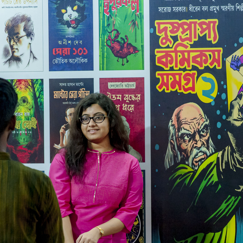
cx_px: 125
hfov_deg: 12.2
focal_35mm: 143
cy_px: 151
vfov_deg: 12.2
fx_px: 1136
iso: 1600
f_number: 6.3
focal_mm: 85
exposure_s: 1/160
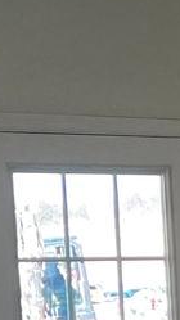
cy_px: 455
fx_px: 1485
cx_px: 599
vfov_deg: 11.8
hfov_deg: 6.2
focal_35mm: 175
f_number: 1.5
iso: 80
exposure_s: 1/120
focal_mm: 5.7
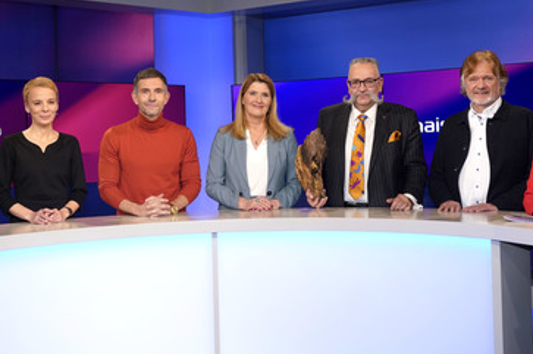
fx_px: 606
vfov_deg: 32.5
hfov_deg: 47.3
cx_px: 309
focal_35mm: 41
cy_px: 184
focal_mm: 33
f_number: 4.5
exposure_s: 1/125
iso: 1600
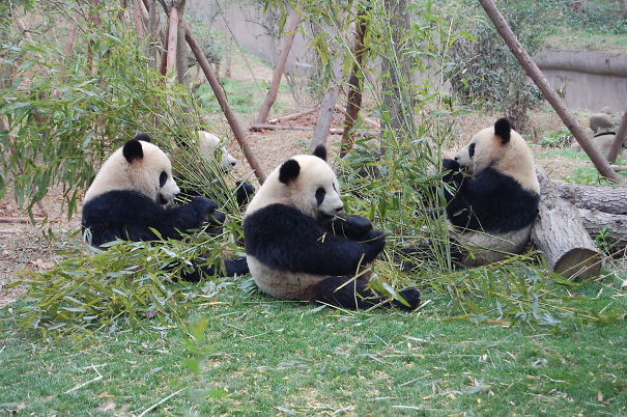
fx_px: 1435
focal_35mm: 82
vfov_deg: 16.5
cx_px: 314
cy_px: 208
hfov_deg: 24.6
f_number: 5.6
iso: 400
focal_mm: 55
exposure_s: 1/40
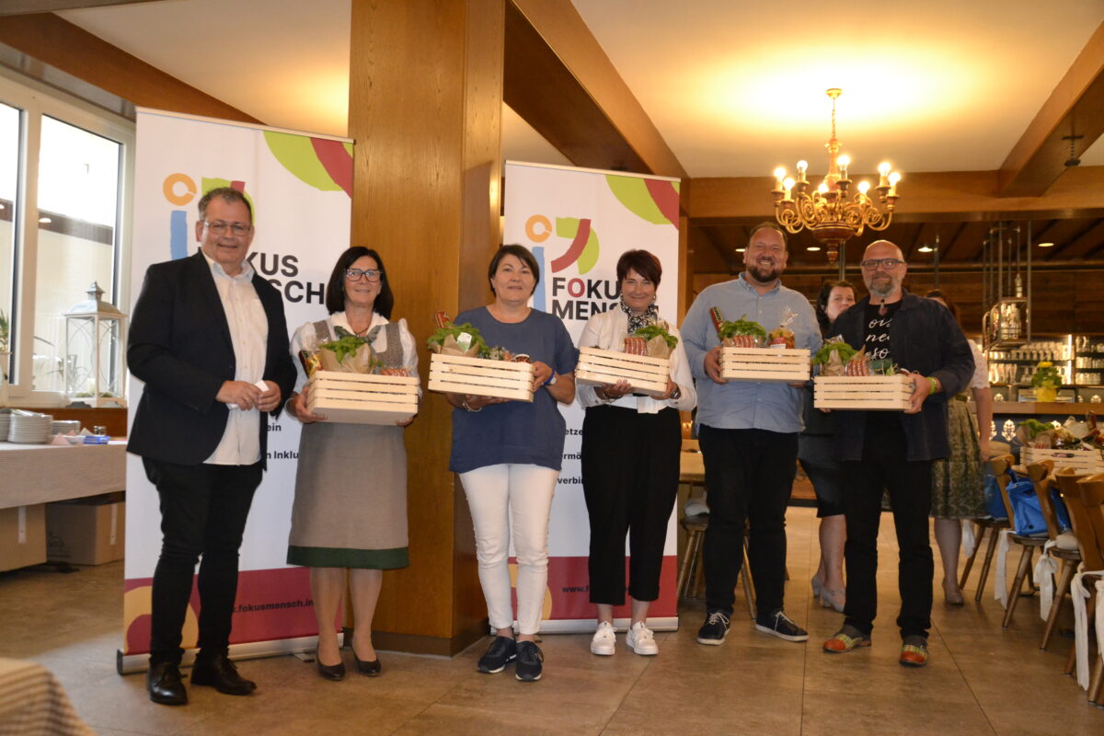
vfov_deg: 41.7
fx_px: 966
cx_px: 552
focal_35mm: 32
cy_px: 368
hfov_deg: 59.5
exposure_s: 1/60
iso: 2200
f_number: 3.8
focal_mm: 21
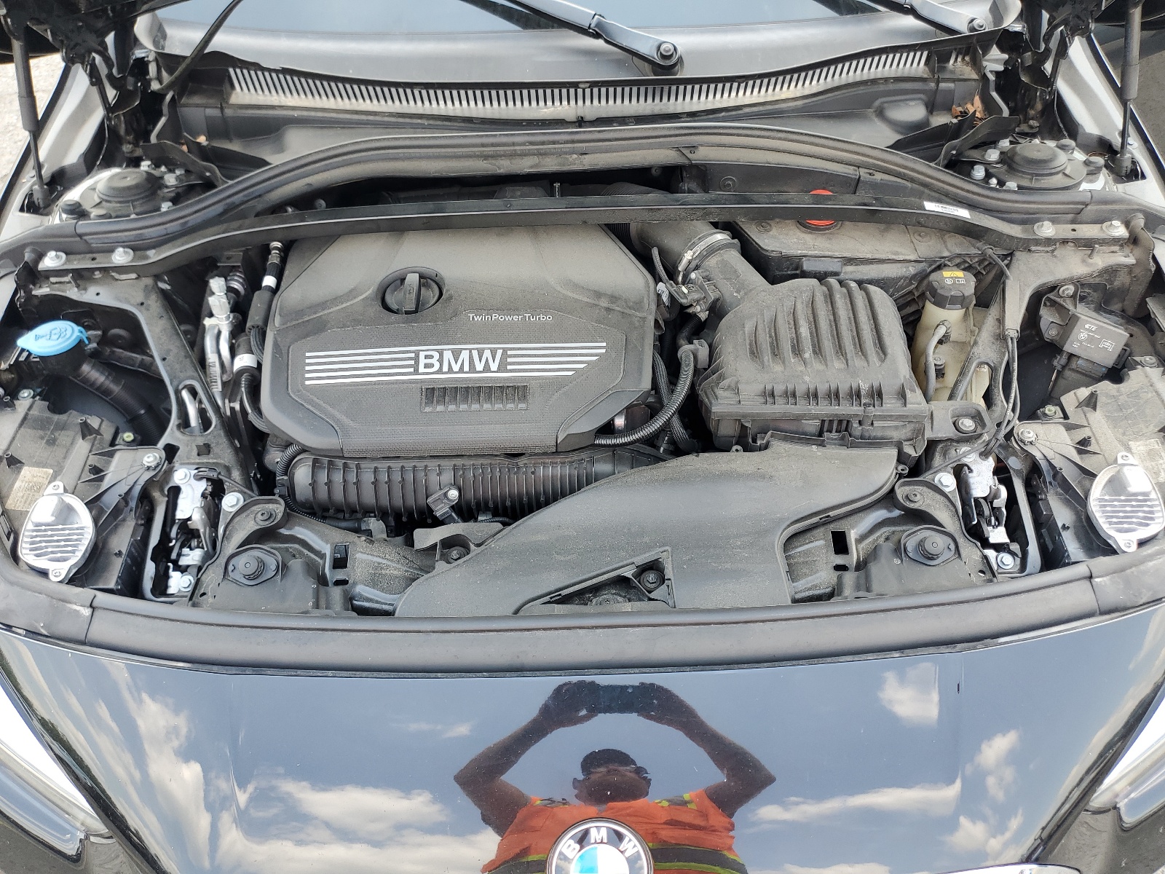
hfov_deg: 67.3
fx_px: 875
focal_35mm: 26
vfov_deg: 53.1
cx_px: 582
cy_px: 437
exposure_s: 1/204
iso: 50
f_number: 1.5
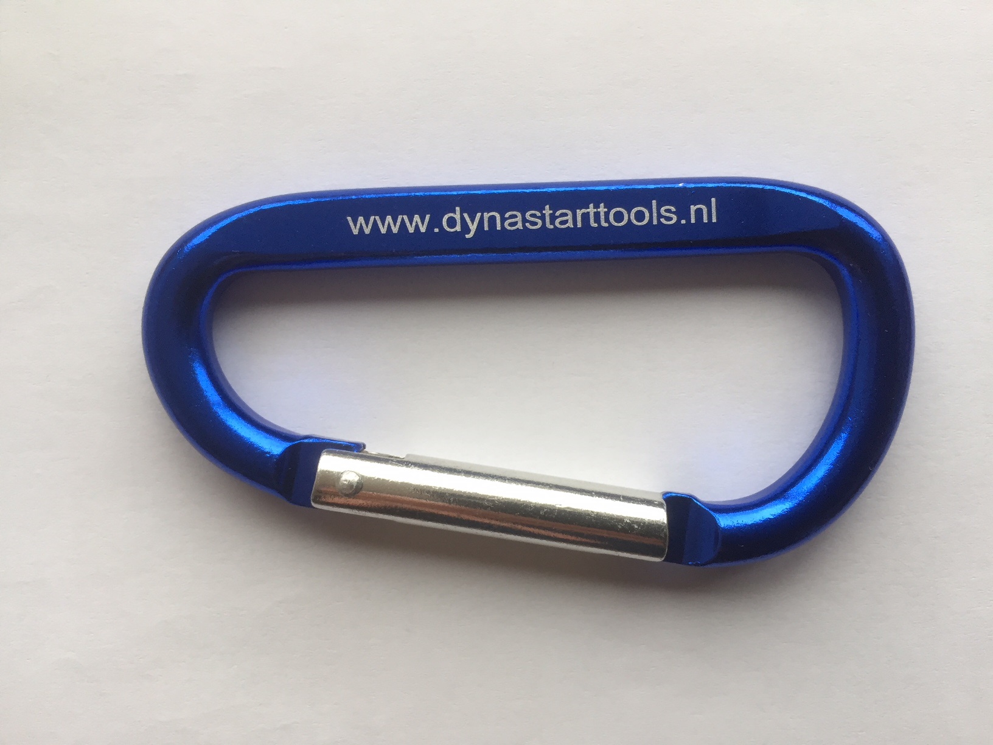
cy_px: 372
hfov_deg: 61.7
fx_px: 832
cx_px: 496
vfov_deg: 48.2
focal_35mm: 29
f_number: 2.2
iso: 32
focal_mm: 4.15
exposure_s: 1/33
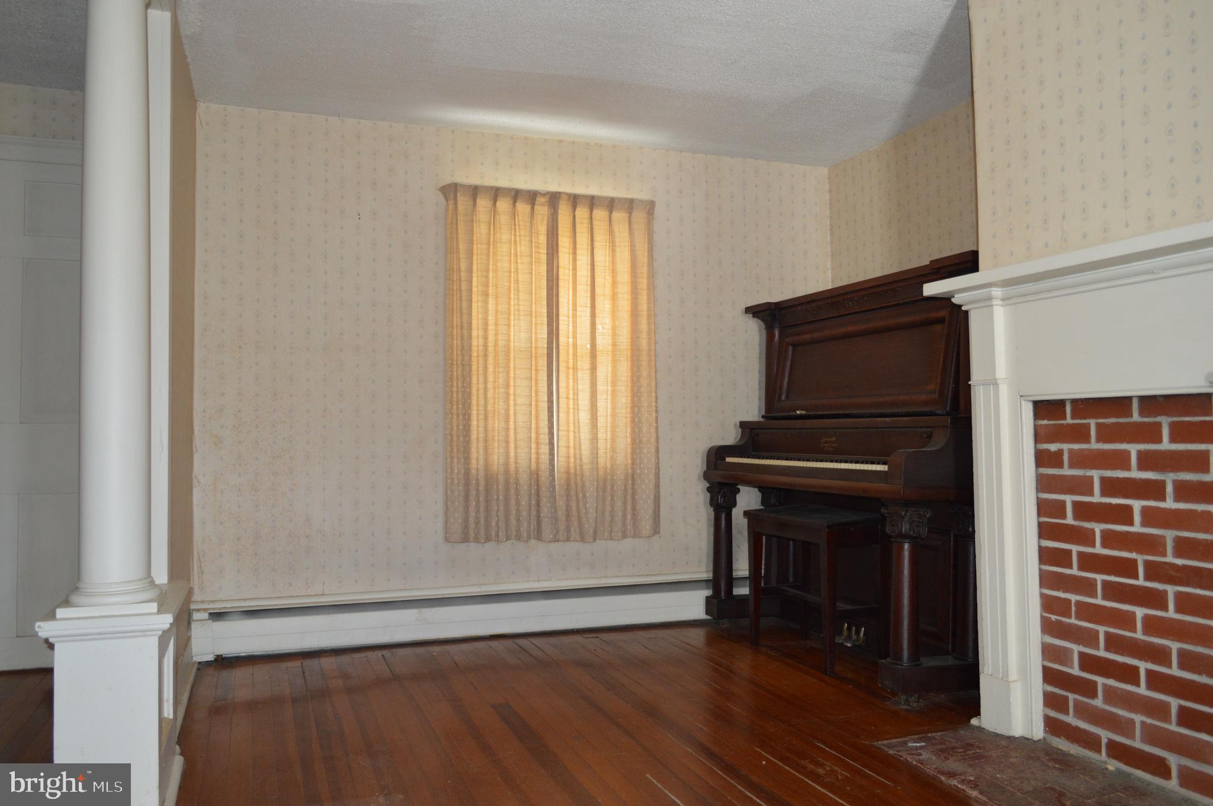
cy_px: 403
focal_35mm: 27
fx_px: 909
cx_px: 606
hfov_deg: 67.4
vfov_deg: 47.8
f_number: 3.5
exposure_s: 1/60
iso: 800
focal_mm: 18
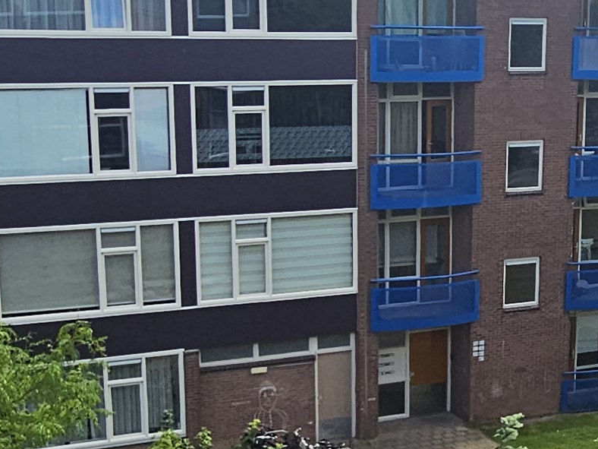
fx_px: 1140
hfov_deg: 28.7
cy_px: 277
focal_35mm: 66
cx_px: 480
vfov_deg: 22.2
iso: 50
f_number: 2.2
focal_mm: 2.2
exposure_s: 1/1930
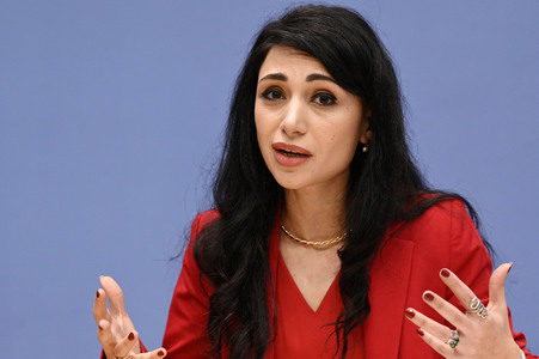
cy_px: 180
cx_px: 270
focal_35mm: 130
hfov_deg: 15.8
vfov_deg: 10.5
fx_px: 1945
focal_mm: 130
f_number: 5.6
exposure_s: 1/500
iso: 4000
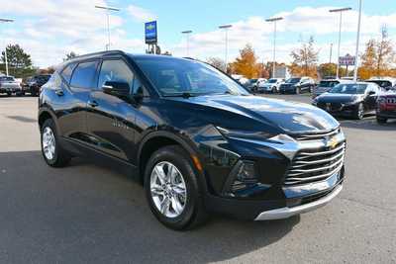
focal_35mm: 30
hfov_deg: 61.9
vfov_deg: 43.6
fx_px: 330
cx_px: 198
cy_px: 132
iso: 160
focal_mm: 20
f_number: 8
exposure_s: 1/250
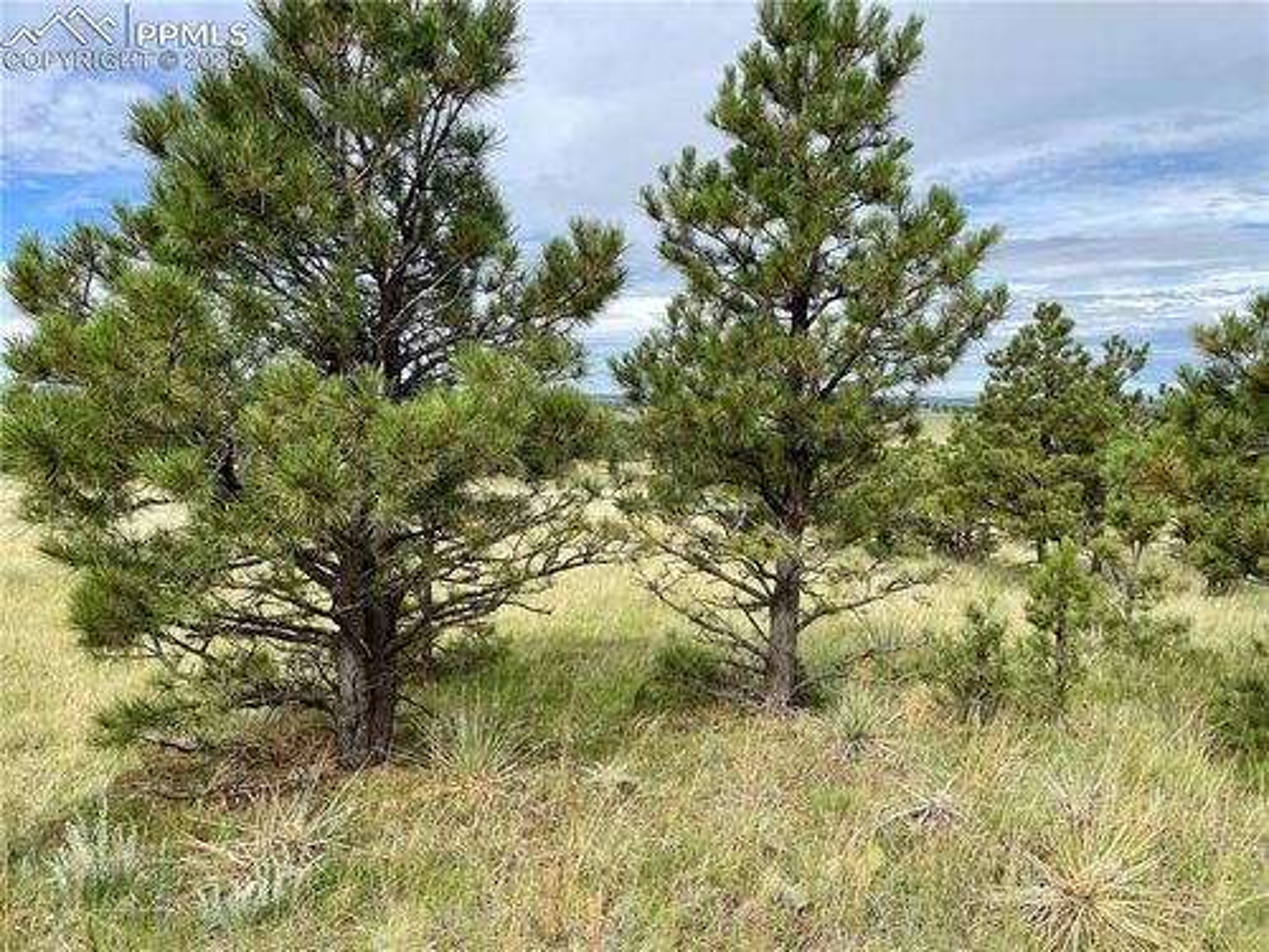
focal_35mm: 26
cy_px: 476
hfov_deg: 67.3
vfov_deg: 53.1
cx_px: 634
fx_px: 953
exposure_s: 1/2398
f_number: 1.6
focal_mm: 4.2
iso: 32
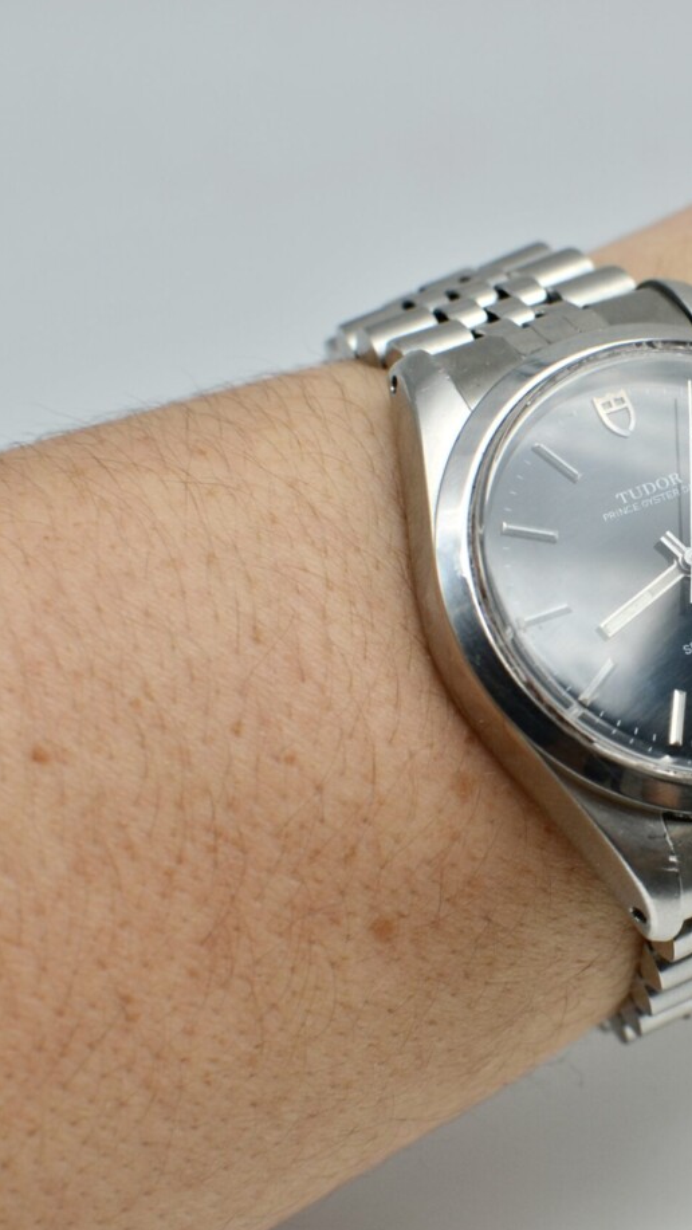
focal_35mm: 84
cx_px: 701
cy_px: 612
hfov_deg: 14.2
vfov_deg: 25.4
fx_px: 2733
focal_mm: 35
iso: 200
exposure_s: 1/160
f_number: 6.3
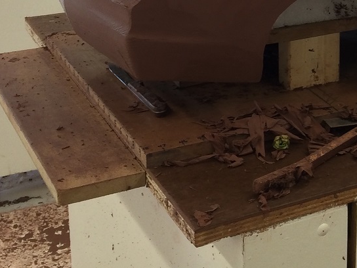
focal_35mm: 90
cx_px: 387
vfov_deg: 16.0
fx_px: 928
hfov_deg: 20.8
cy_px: -9
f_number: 2.2
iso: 40
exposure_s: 1/40
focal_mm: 4.12
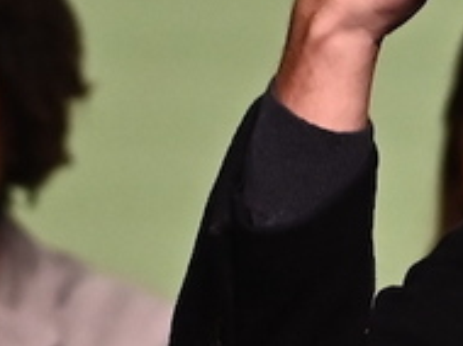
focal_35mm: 1595
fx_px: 21307
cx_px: 943
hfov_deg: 1.2
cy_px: 565
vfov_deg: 0.9
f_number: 4
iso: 1600
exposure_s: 1/200
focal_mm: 175
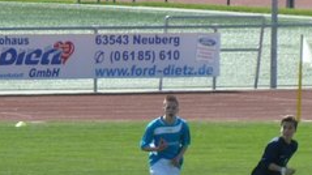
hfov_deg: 2.3
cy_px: 167
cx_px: -132
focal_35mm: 958
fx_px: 7919
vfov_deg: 1.3
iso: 160
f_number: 4.9
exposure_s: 1/500
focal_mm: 49.2
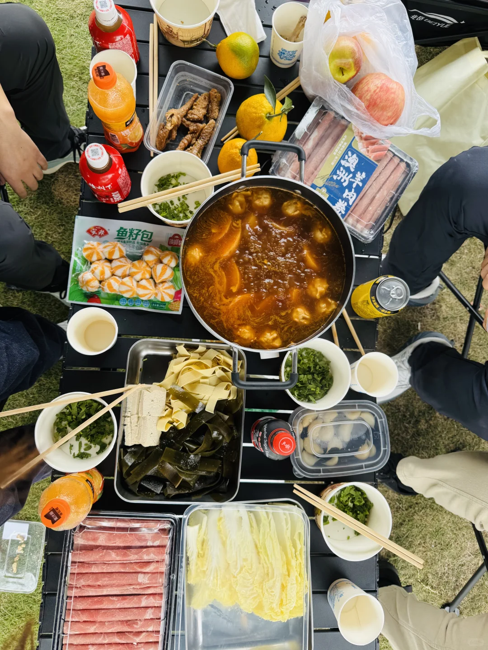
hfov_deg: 56.8
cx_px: 244
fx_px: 451
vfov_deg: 71.6
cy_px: 325
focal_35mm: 24
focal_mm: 6.76
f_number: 1.78
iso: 80
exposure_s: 1/211
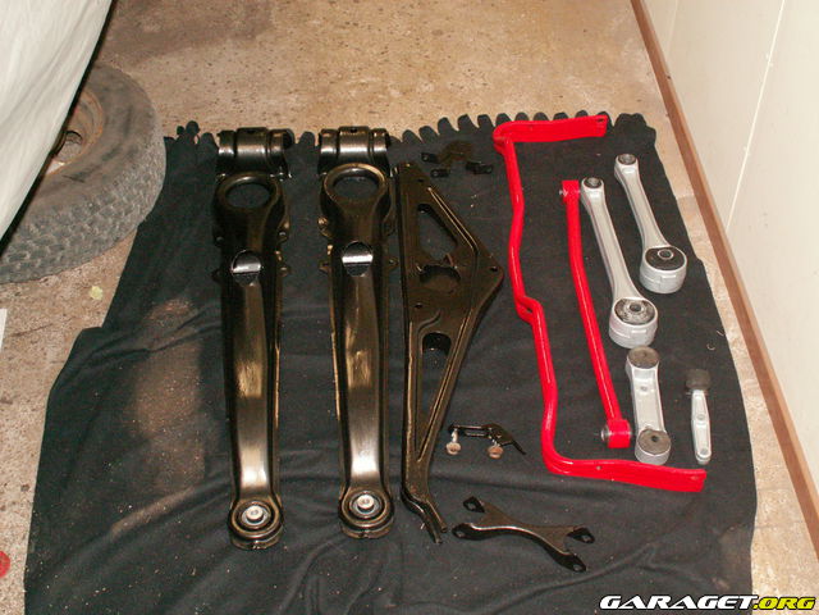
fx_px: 1136
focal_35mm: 48
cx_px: 410
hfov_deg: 39.7
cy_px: 308
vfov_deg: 30.3
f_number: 3.2
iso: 160
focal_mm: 8
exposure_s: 1/40
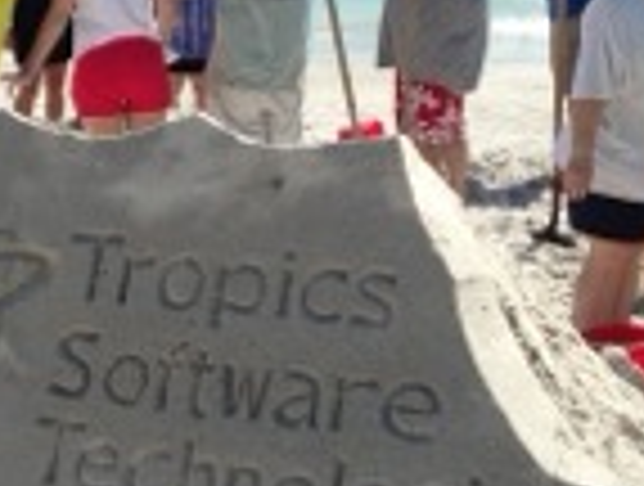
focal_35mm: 92
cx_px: 126
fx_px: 1716
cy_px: 338
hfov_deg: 21.0
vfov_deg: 16.1
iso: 50
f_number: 2.4
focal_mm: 4.12
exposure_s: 1/2008
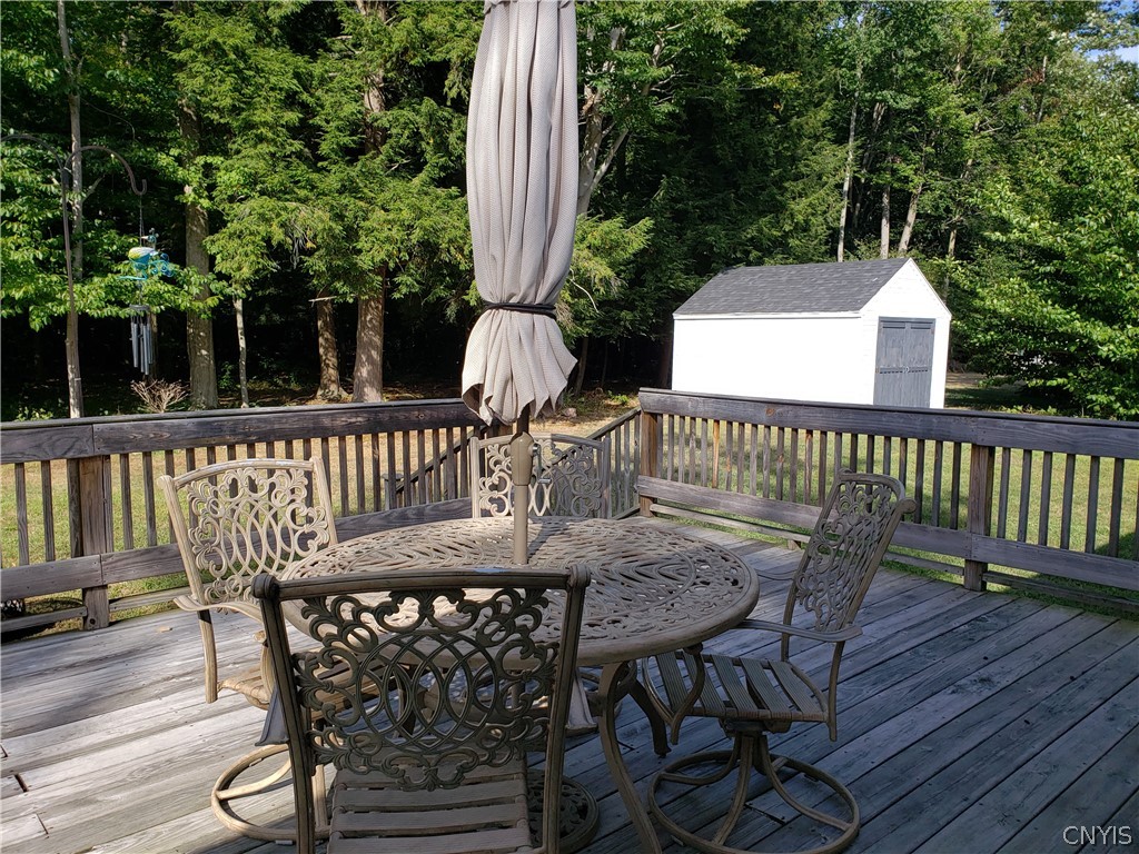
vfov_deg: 53.1
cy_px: 427
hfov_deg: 67.3
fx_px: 856
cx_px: 570
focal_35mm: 26
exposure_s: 1/816
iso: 50
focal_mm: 4.3
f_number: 2.4
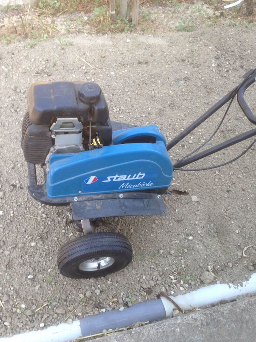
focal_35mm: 33
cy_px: 171
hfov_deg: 42.9
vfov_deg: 55.4
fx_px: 325
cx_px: 128
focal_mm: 4.12
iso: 50
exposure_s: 1/123
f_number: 2.4
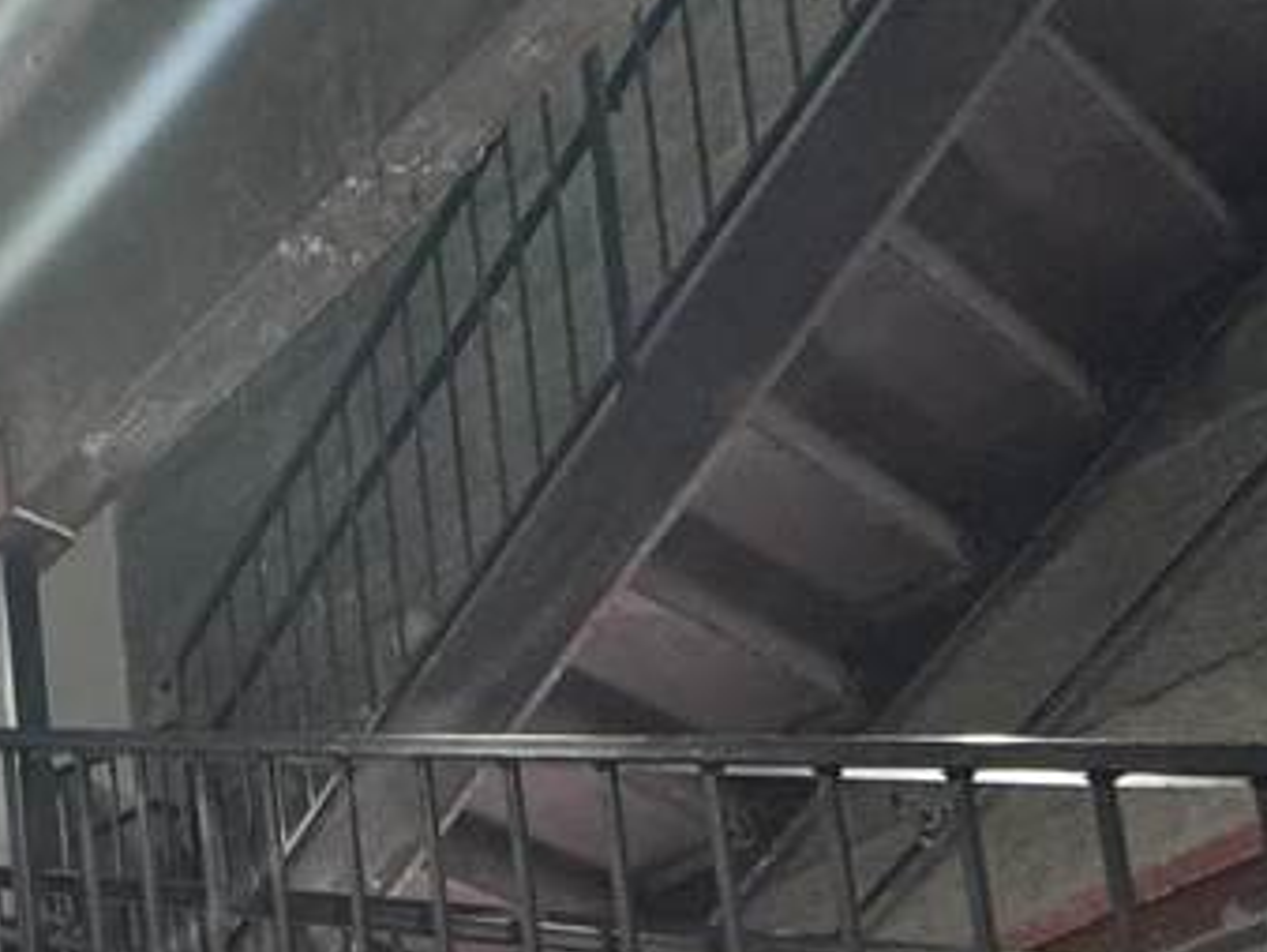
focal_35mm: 53
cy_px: 1705
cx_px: -394
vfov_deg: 20.1
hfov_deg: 29.1
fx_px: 1941
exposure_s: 1/60
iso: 500
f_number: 2.2
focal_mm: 2.22
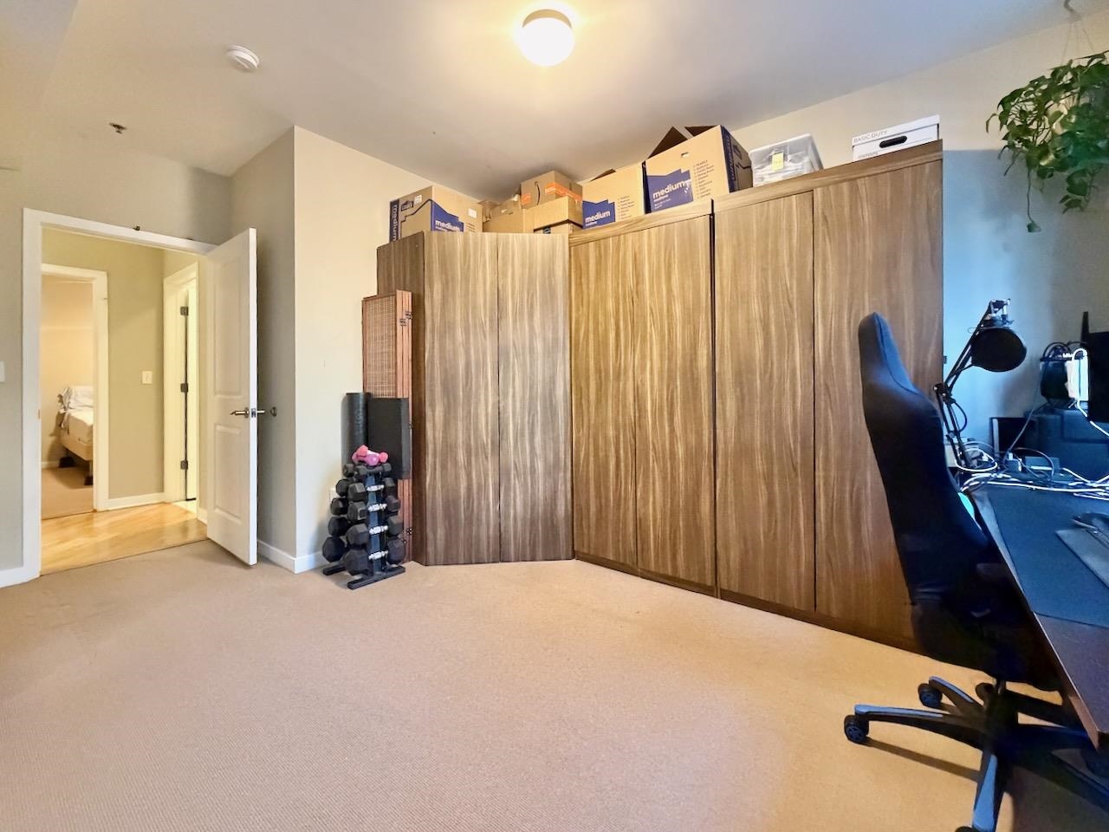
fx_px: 449
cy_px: 416
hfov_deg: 102.1
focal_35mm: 14
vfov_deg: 85.7
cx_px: 554
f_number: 2.2
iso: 1000
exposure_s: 1/60
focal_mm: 2.22
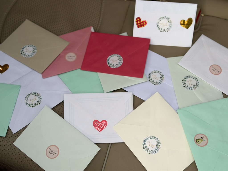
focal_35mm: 48
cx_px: 114
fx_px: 316
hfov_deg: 39.7
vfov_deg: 30.3
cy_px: 86
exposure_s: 1/96
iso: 100
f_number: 1.78
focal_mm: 6.76
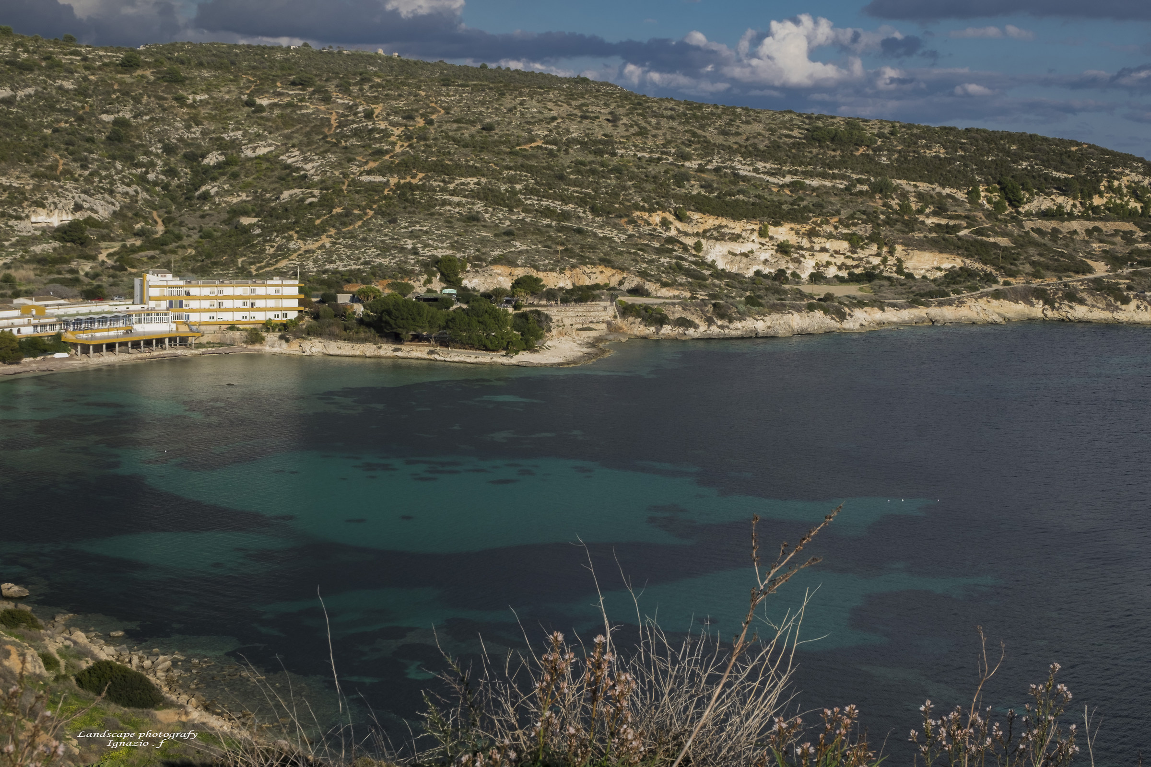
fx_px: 1790
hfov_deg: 35.6
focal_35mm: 56
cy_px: 384
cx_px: 576
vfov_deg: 24.2
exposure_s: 1/160
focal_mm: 37.1
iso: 200
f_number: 14
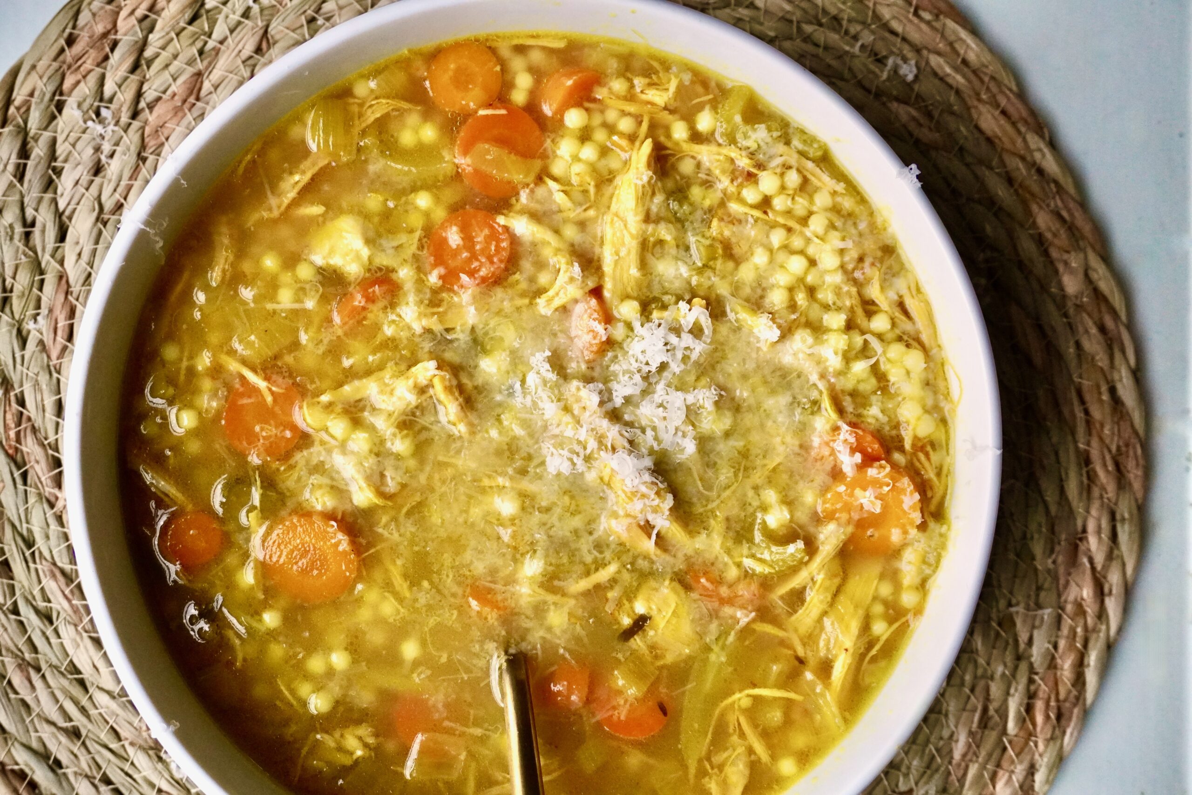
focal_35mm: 42
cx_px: 596
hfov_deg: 46.4
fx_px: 1391
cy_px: 398
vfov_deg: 31.9
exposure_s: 1/800
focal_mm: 28
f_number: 5.6
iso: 2500
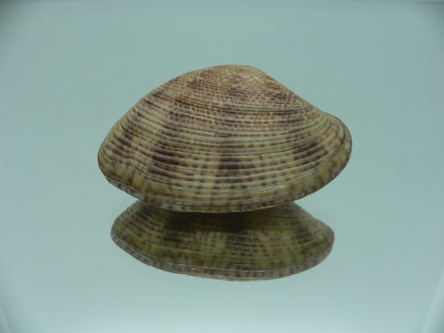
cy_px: 166
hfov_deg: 52.6
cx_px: 222
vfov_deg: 40.7
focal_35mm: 35
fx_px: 449
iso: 80
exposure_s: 1/60
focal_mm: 4.6
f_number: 2.8
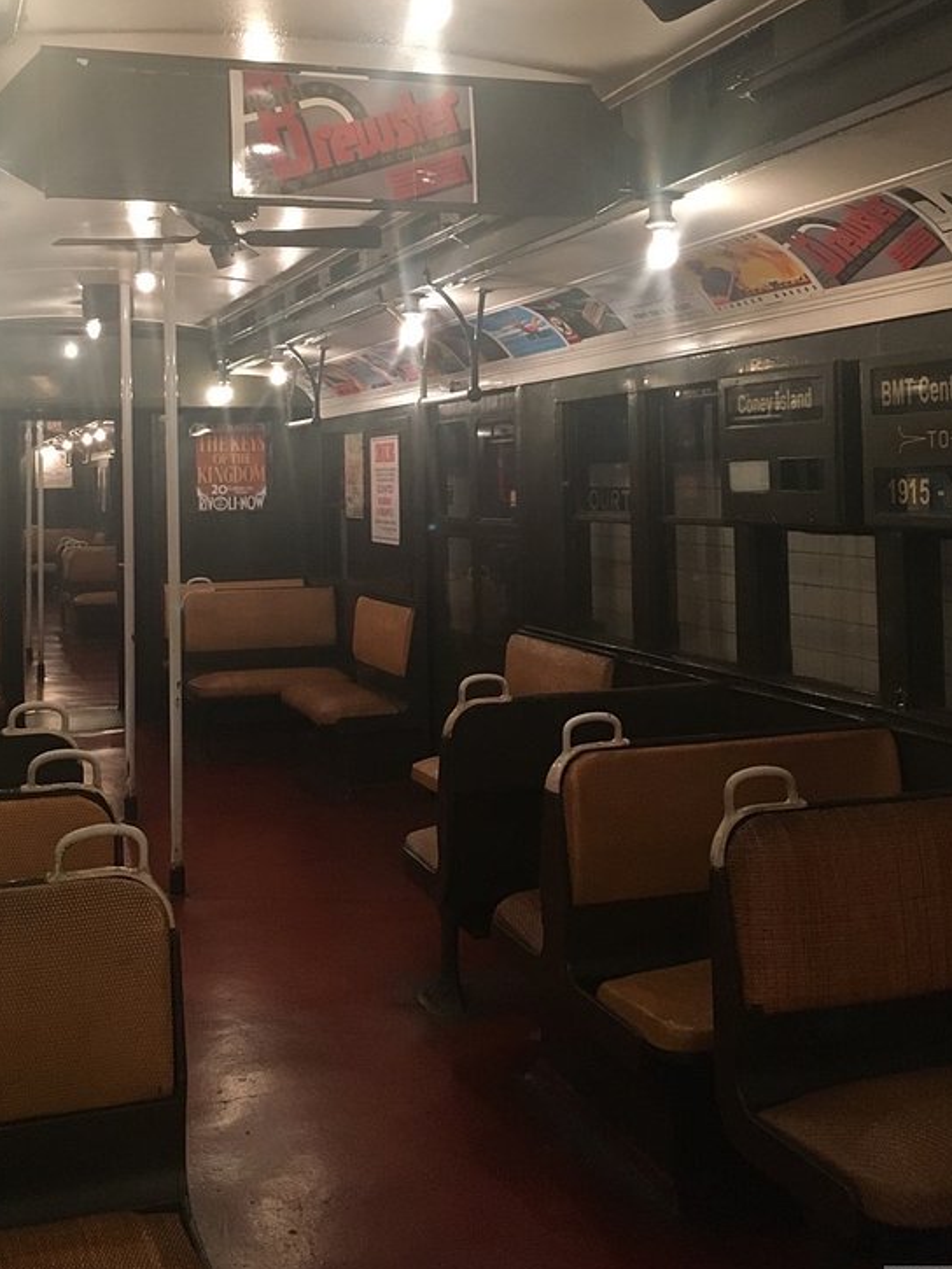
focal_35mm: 40
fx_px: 1466
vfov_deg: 46.2
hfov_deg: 35.9
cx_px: 425
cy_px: 446
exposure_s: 1/20
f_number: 2.2
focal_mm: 4.15
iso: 200
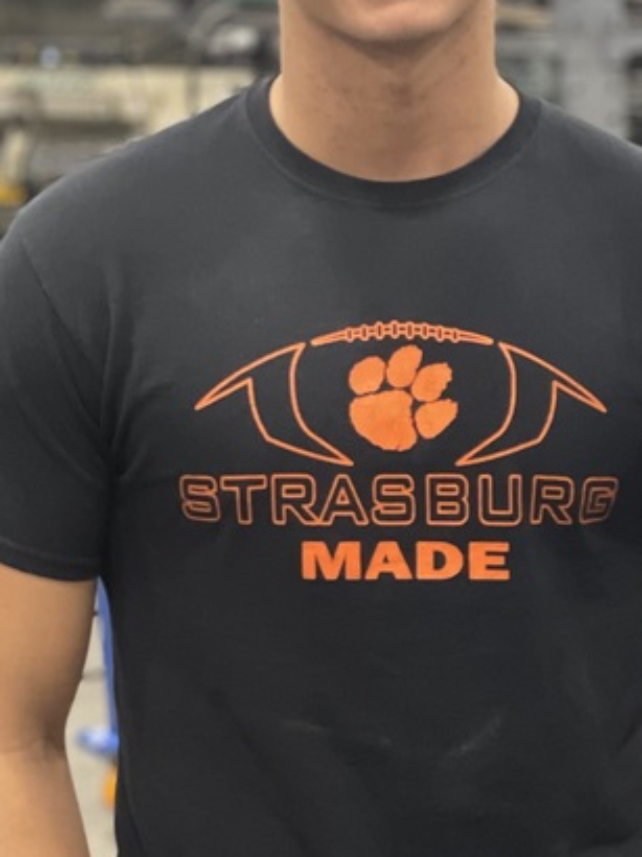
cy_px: 518
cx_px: 669
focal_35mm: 130
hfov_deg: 11.3
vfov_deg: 15.2
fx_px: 3218
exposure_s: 1/40
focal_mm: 6
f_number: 2
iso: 200
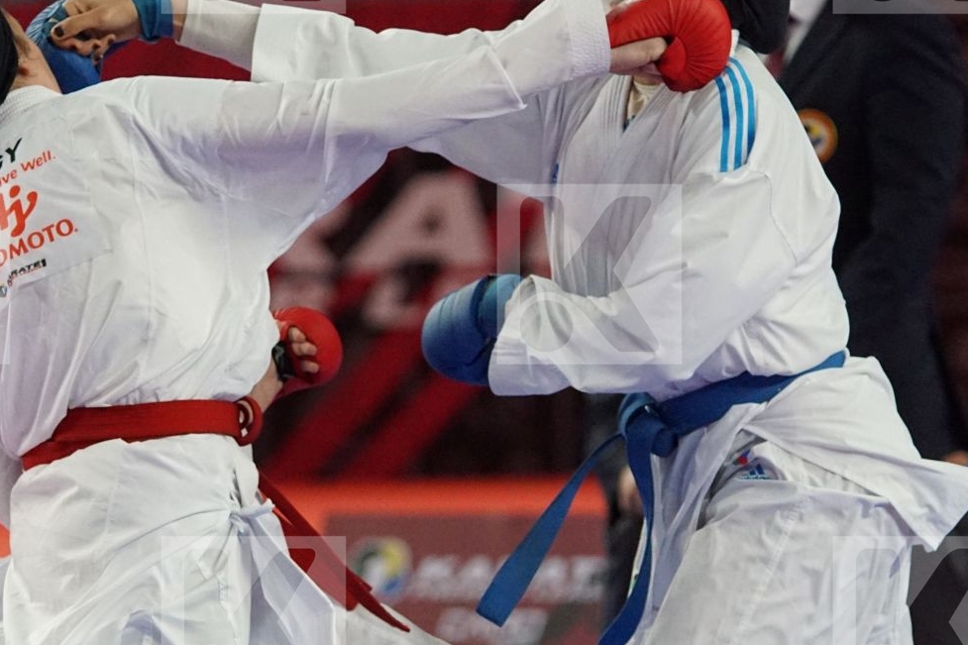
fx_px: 10404
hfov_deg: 5.3
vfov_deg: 3.6
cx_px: 254
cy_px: 274
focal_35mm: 387
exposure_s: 1/2000
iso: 3200
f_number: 2.8
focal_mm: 140
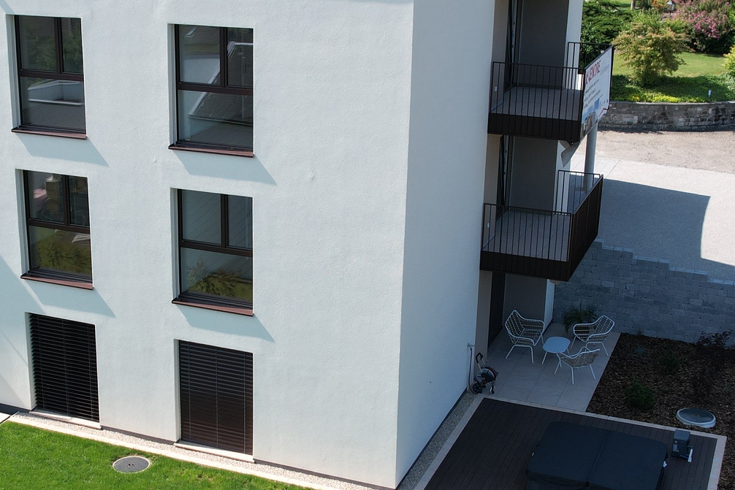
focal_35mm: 56
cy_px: 260
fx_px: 1143
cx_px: 267
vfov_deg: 24.2
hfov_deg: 35.4
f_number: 2.8
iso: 100
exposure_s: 1/1000
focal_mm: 8.38
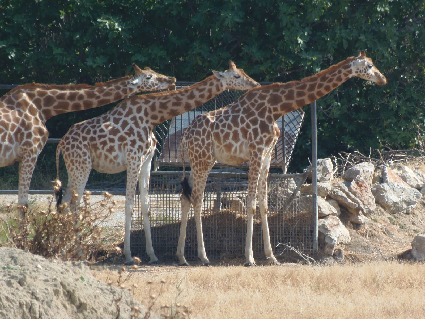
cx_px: 212
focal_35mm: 681
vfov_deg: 2.2
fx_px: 8361
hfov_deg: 2.9
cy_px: 160
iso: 100
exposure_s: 1/320
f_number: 5.3
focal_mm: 126.2
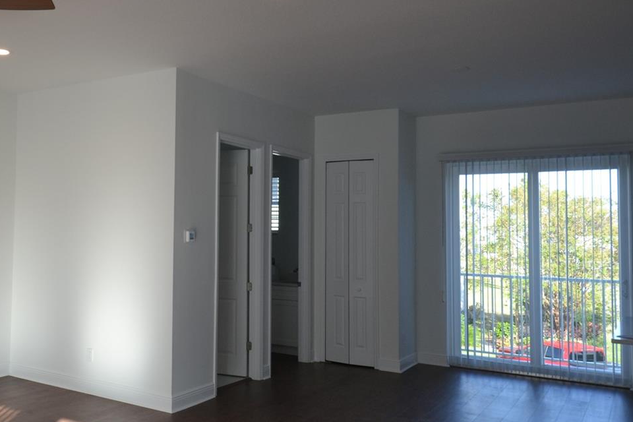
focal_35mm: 35
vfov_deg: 37.8
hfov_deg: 52.3
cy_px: 198
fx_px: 615
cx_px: 165
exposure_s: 1/125
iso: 320
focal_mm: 14
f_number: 5.6
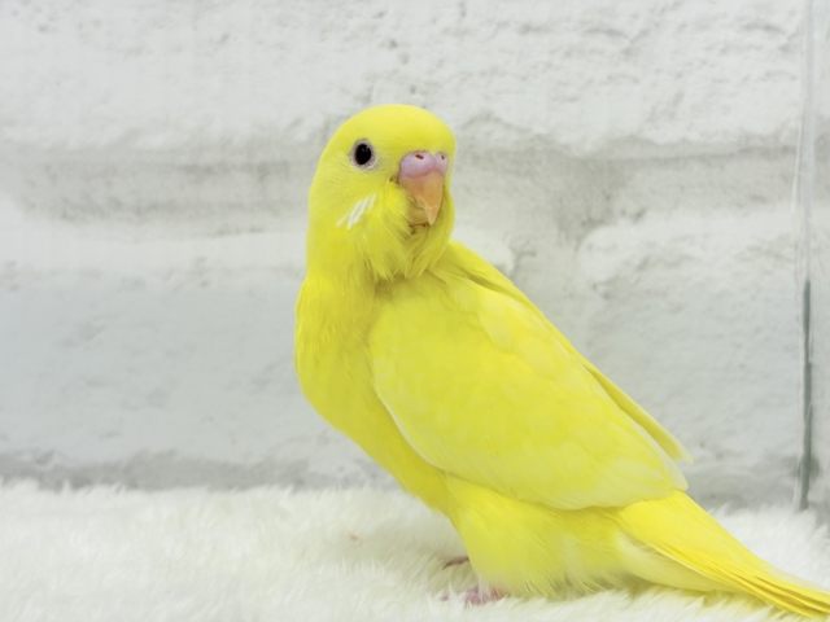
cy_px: 311
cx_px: 415
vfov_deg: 28.0
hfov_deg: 36.8
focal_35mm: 52
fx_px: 1247
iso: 32
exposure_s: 1/50
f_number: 1.6
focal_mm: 5.96
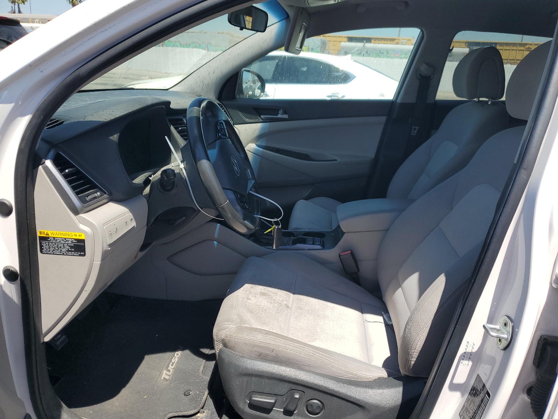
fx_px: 419
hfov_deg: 67.3
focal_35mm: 26
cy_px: 210
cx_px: 279
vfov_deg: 53.1
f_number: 1.5
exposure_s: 1/2000
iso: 50
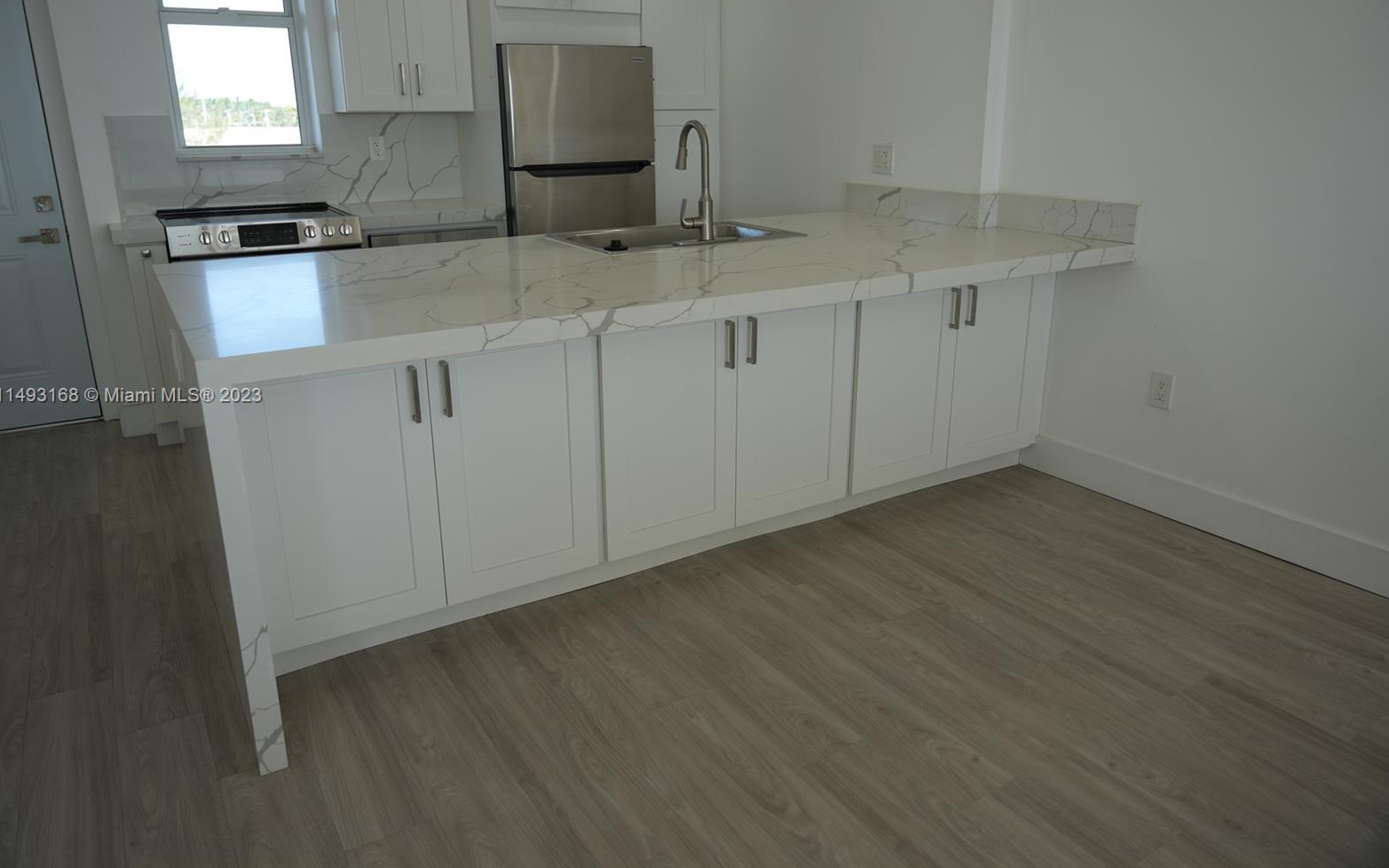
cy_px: 397
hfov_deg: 72.5
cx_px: 688
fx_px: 946
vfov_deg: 49.2
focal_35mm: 25
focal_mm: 24
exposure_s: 1/160
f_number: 4
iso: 100
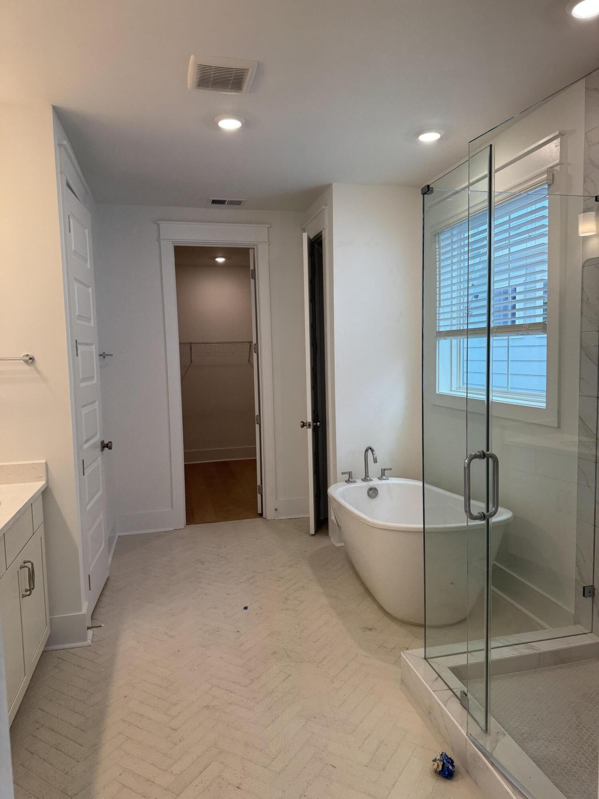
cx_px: 300
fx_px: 554
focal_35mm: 24
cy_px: 400
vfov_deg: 71.6
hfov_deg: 56.8
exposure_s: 1/120
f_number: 1.78
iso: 50
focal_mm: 6.76
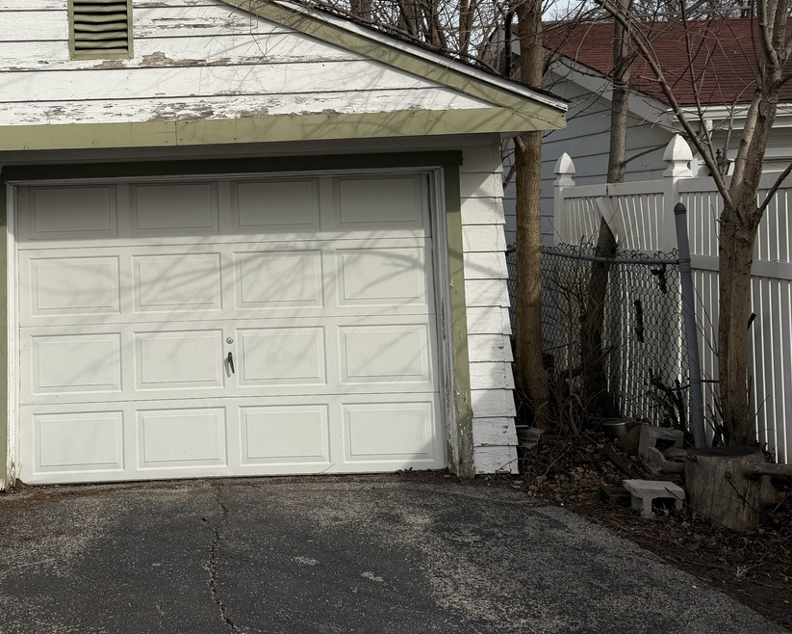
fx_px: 961
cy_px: 187
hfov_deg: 43.5
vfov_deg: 35.9
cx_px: 210
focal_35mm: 41
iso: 80
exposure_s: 1/5714
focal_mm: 6.76
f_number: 1.78
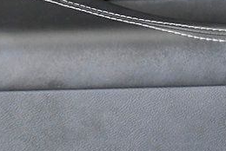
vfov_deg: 4.5
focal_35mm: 307
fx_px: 1929
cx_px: 148
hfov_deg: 6.7
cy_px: -21
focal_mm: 52
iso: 2500
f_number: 3.5
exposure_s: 1/400
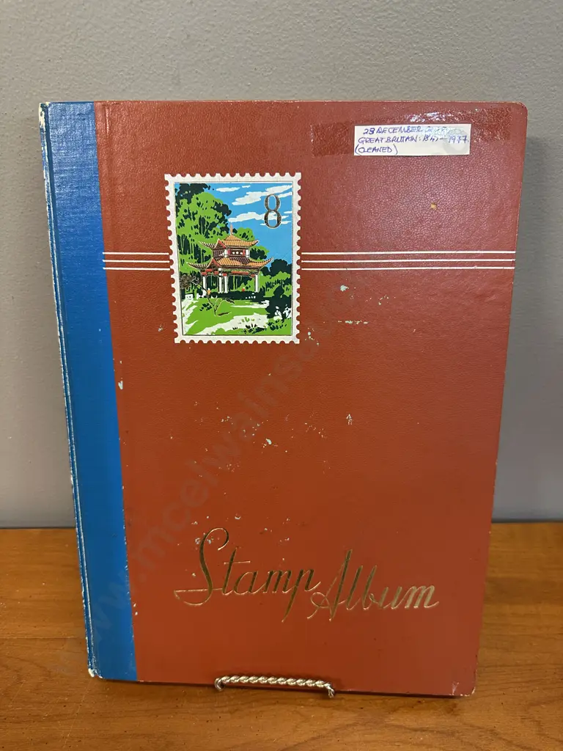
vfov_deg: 71.6
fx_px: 520
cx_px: 282
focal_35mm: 24
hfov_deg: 56.8
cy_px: 376
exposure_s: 1/50
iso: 200
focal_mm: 6.86
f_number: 1.78
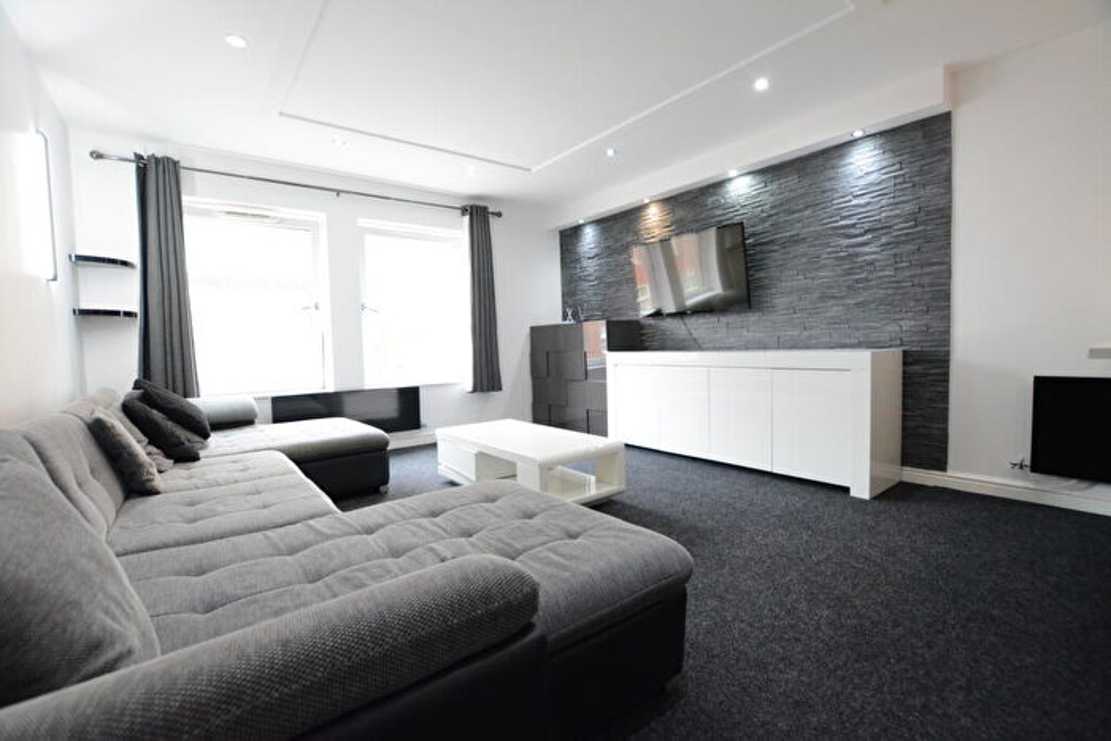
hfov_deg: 100.4
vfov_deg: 77.4
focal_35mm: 15
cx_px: 556
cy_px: 370
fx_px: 463
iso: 1600
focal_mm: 10
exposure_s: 1/100
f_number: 5
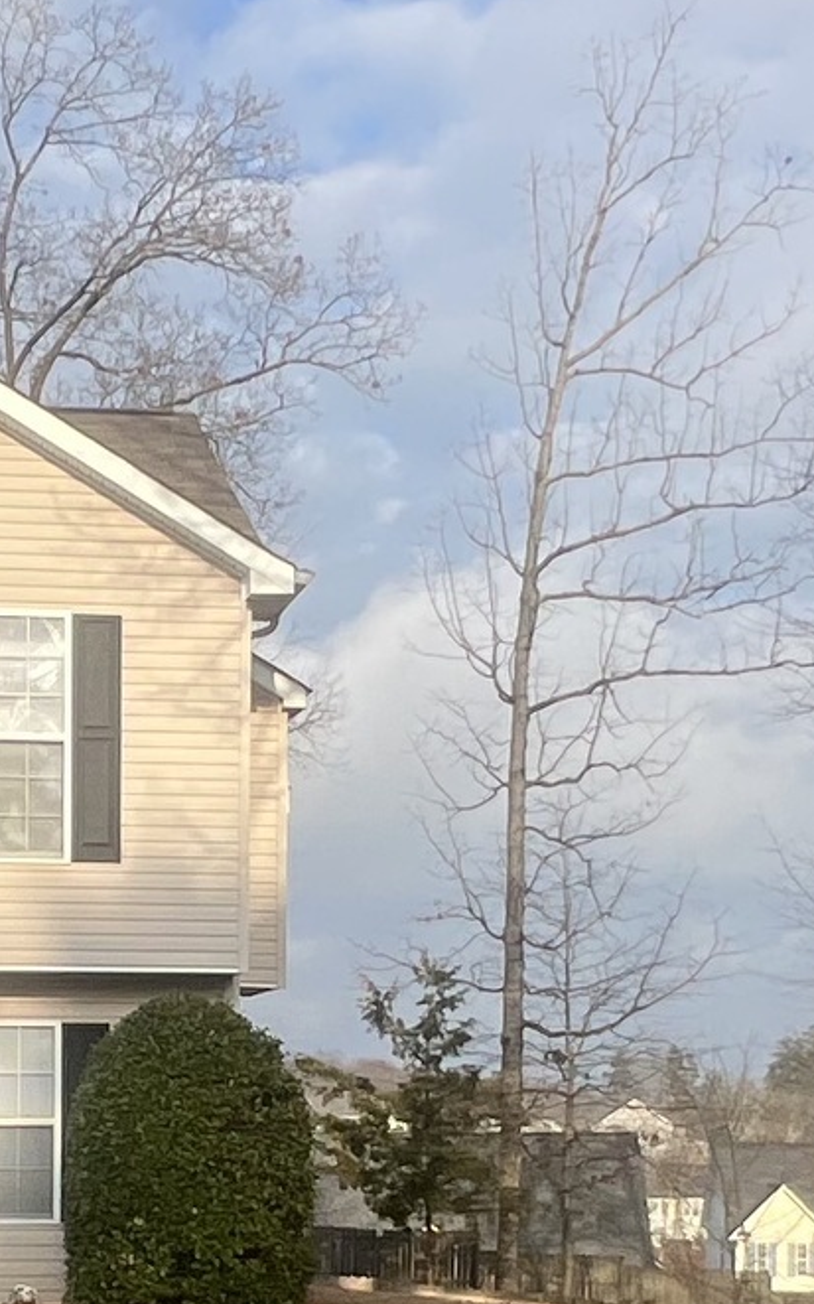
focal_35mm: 64
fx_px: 2272
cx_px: 87
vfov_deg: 30.9
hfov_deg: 19.9
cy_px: 1109
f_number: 1.8
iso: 32
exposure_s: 1/1727
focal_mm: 1.57
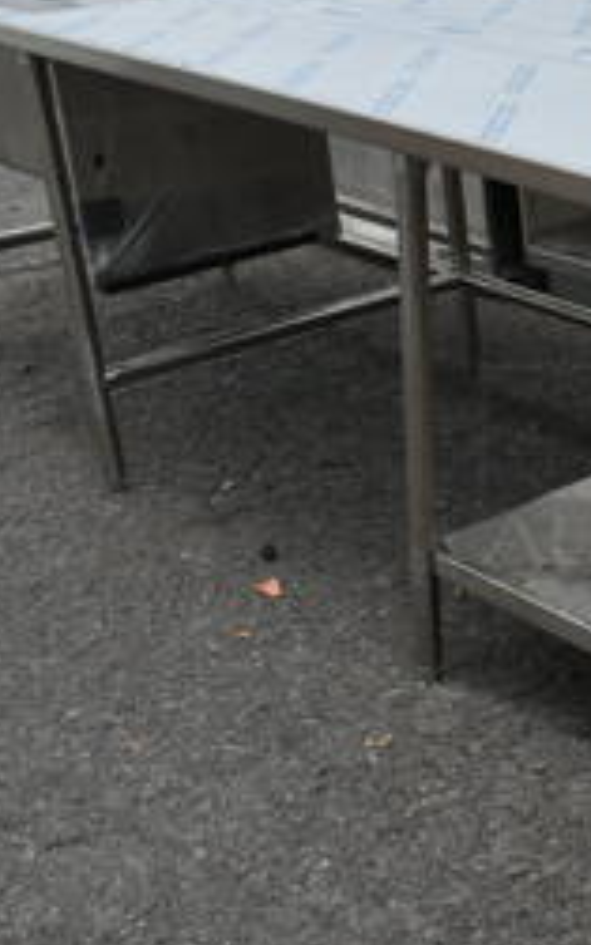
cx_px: 877
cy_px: 380
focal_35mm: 67
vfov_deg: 30.5
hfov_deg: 17.5
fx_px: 1726
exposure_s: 1/250
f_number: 8
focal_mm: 18
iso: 100
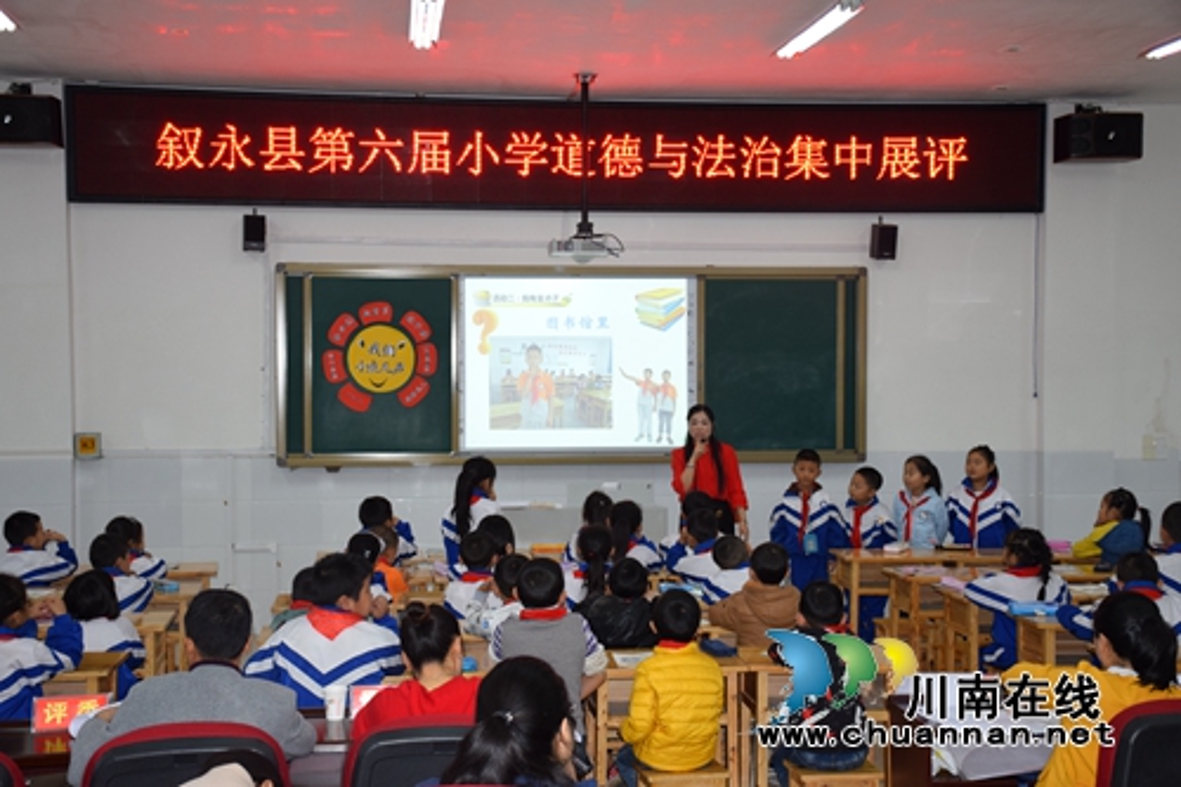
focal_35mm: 51
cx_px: 590
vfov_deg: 26.5
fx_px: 1672
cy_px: 394
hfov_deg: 38.9
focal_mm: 34
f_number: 5
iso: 800
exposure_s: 1/100
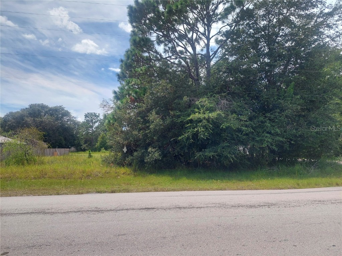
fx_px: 237
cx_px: 171
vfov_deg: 56.8
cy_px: 128
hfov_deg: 71.6
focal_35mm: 24
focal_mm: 5.23
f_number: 1.8
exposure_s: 1/1317
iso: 40
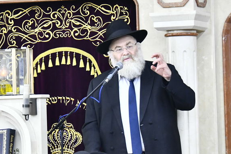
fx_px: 1443
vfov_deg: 6.1
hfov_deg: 9.2
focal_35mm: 225
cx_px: 130
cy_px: 100
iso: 2500
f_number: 5.6
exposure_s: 1/125
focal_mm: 92
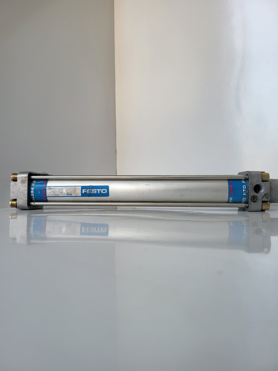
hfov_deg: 56.8
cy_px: 186
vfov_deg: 71.6
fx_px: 257
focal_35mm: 24
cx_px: 139
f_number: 1.8
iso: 40
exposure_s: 1/148
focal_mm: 5
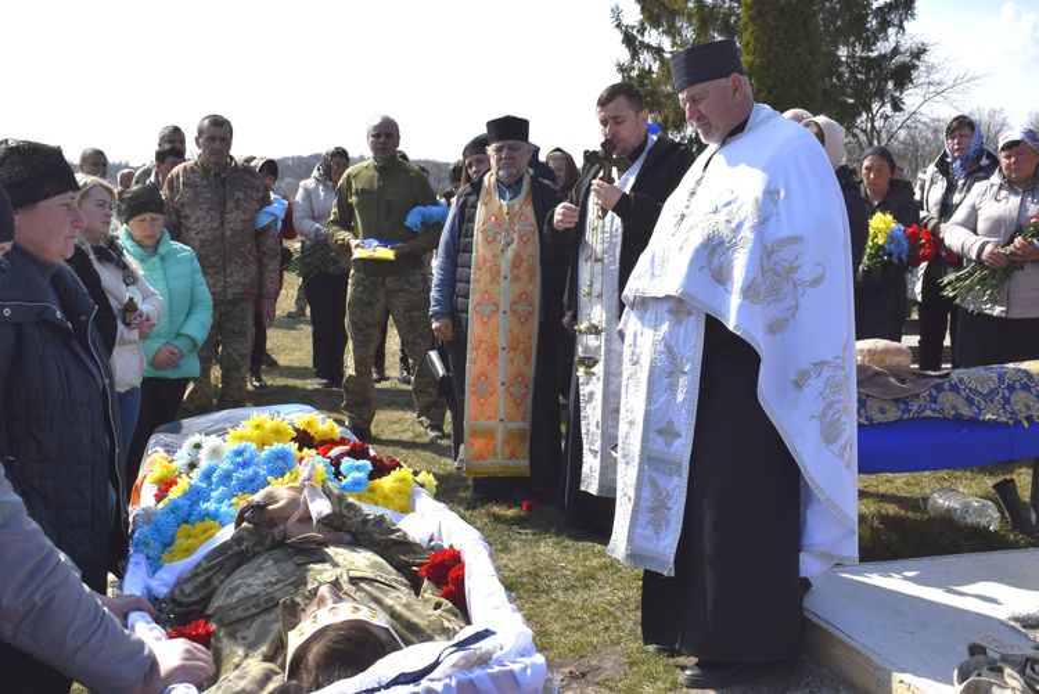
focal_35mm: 42
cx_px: 520
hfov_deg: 46.4
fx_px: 1213
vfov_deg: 31.9
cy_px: 347
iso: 200
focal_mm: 28
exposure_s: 1/400
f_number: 10
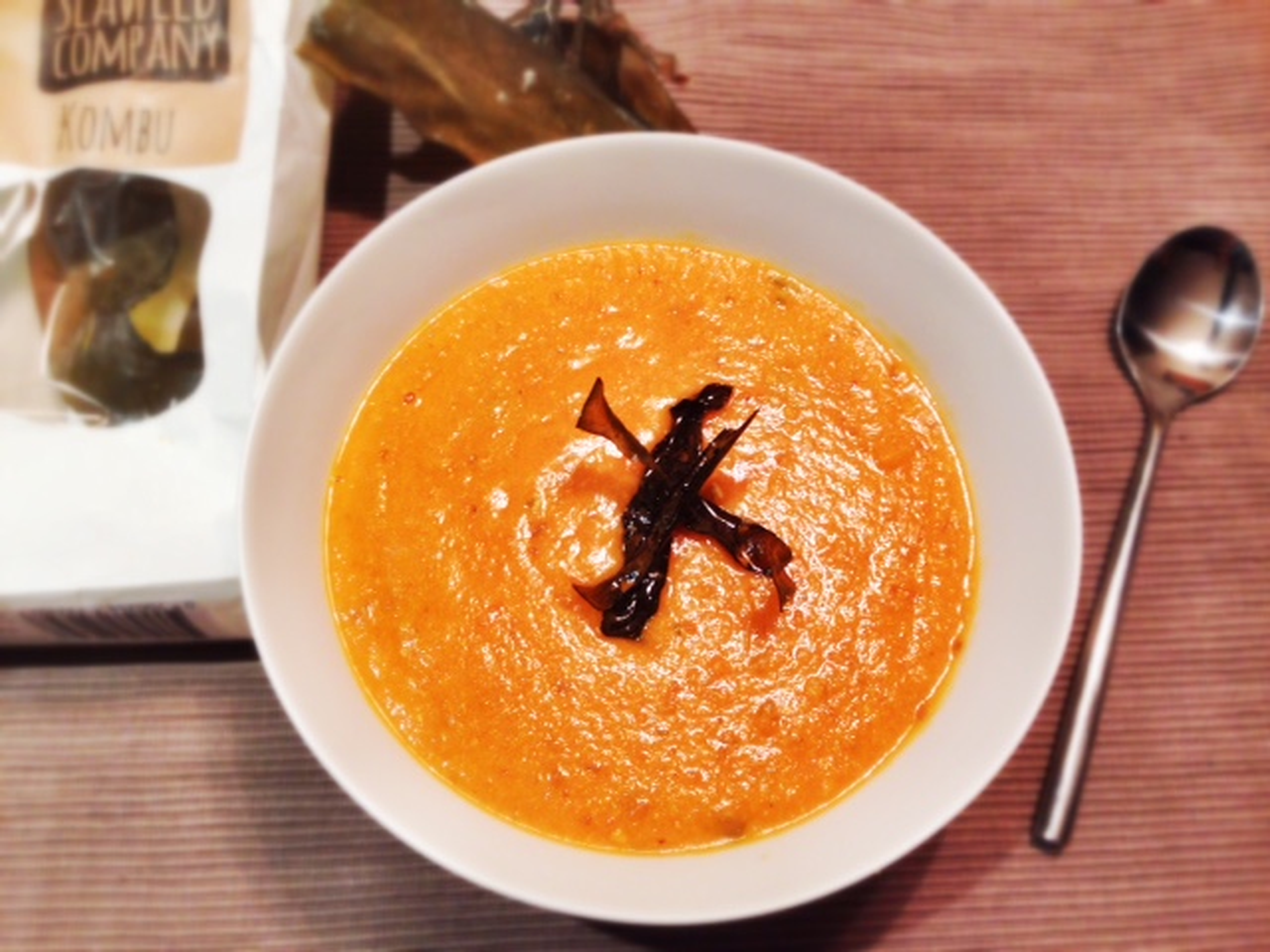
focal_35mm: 33
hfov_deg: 55.4
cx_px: 635
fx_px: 1211
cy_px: 476
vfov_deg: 42.9
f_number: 2.4
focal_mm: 4.12
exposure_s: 1/20
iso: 80
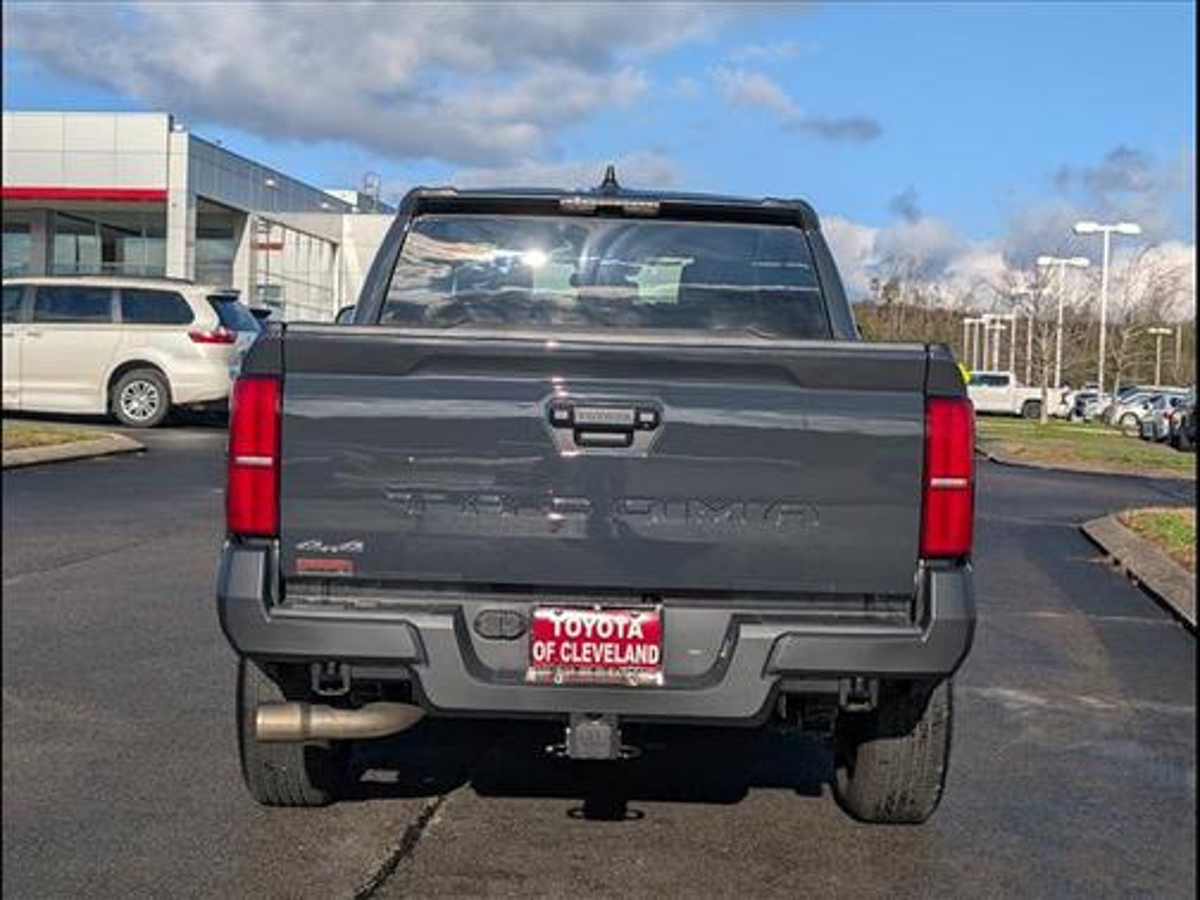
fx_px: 1699
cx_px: 600
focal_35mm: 49
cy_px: 450
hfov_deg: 38.9
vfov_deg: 29.7
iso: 20
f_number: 1.68
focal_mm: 6.9
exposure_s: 1/3333
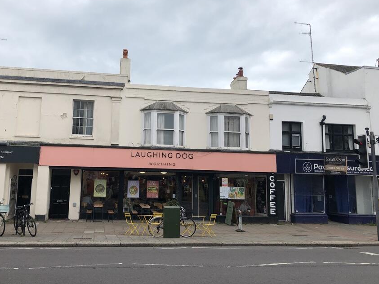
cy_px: 130
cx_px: 155
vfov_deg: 41.8
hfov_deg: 53.6
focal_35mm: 34
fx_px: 372
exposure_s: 1/917
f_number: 1.8
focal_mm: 3.99
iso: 20
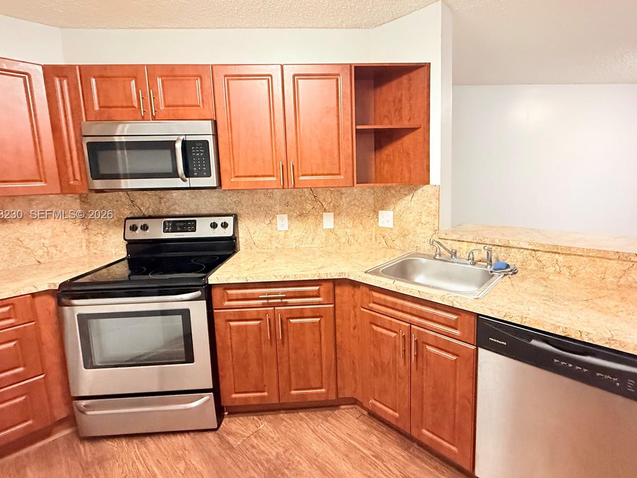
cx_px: 349
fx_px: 313
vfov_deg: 74.5
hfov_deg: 90.8
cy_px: 215
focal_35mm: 17
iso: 640
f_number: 2.2
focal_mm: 2.22
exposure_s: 1/60
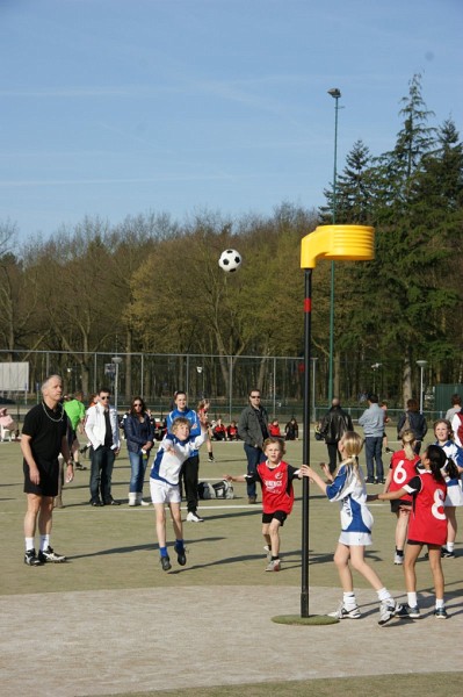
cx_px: 232
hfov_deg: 15.2
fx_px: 1739
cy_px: 348
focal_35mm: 90
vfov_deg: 22.6
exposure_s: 1/320
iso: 200
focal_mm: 60
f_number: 11
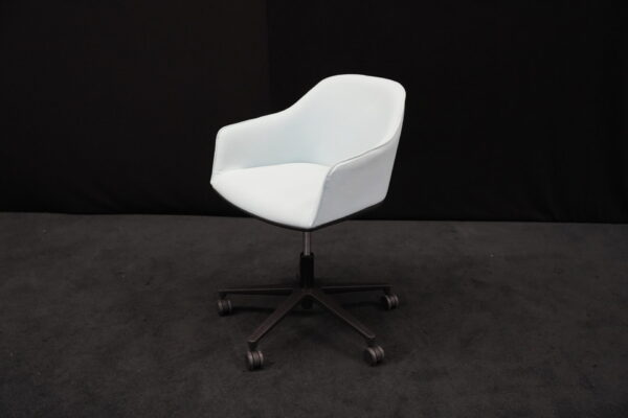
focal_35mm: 37
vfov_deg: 35.9
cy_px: 209
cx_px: 314
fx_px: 645
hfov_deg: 51.9
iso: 6400
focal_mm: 37
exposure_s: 1/160
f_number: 4
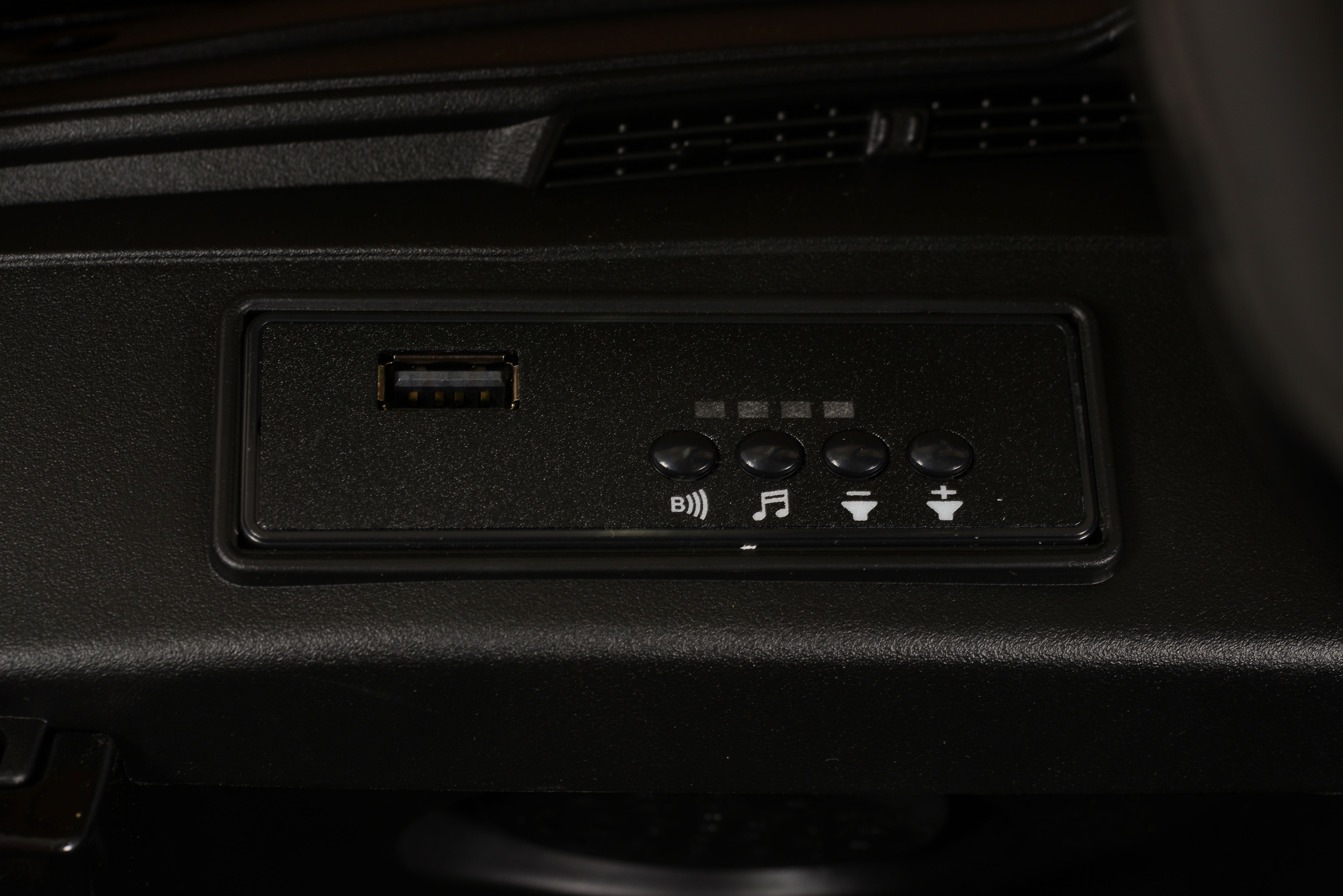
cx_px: 670
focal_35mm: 66
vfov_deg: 20.6
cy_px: 470
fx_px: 2462
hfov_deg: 30.5
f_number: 13
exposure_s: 1/30
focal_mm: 60
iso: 100
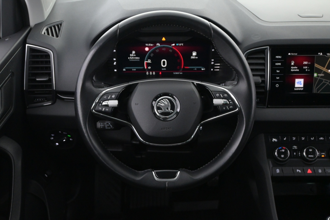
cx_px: 165
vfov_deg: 32.4
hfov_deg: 47.2
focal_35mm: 41
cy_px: 110
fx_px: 378
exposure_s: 1/40
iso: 3600
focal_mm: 27.5
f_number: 4.5
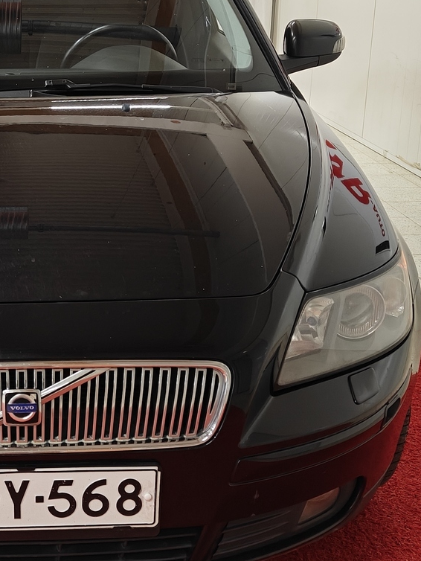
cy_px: 280
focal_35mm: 63
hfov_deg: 22.6
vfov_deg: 30.7
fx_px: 1021
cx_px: 21
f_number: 1.8
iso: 80
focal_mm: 5.59
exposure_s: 1/50
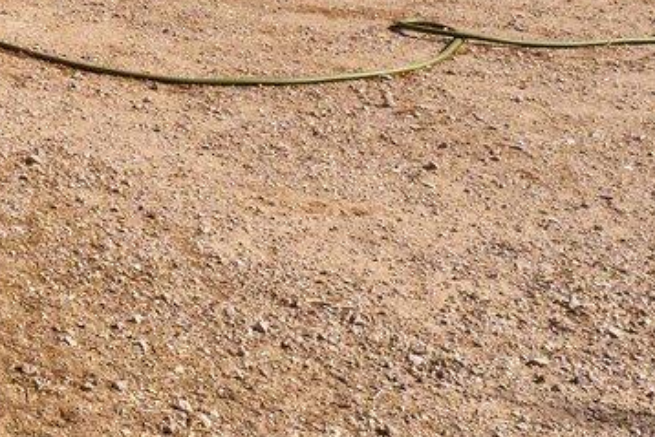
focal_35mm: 80
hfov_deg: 18.6
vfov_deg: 14.6
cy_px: -387
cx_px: -580
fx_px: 1456
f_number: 8
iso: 400
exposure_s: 1/1000
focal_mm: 14
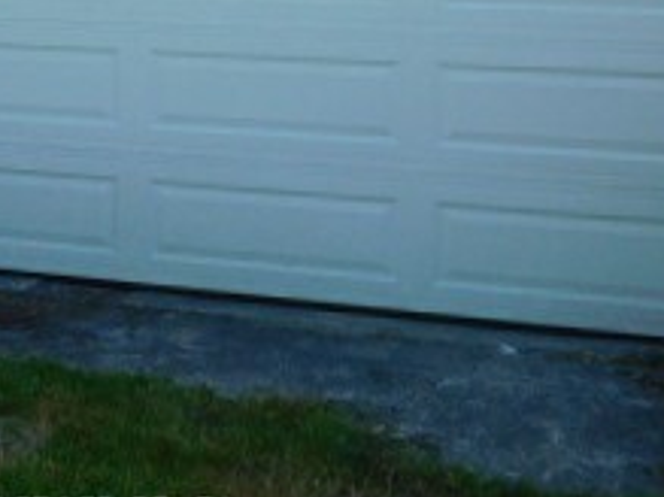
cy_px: -106
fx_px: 1400
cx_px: 61
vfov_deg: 19.0
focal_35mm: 73
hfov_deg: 25.8
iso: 125
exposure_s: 1/400
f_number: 3.4
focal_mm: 4.5
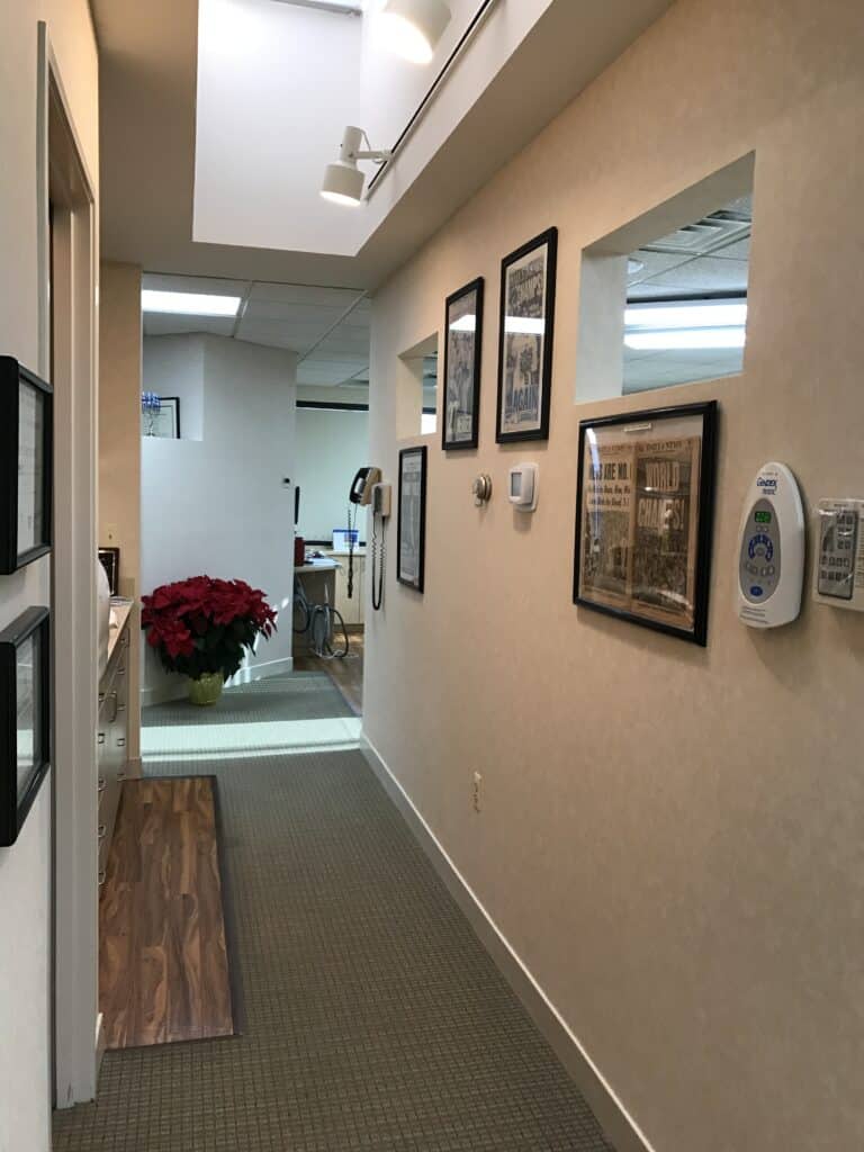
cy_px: 576
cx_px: 432
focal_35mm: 28
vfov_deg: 63.4
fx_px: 932
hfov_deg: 49.7
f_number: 1.8
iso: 40
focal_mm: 3.99
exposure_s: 1/30
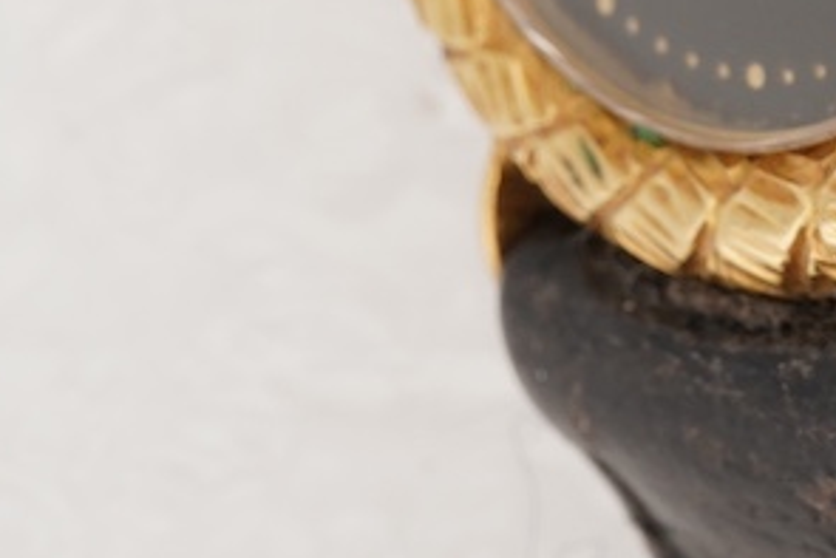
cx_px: 876
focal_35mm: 240
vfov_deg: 5.7
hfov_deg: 8.5
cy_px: -306
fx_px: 5576
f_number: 22
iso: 160
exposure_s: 1/160
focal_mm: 30
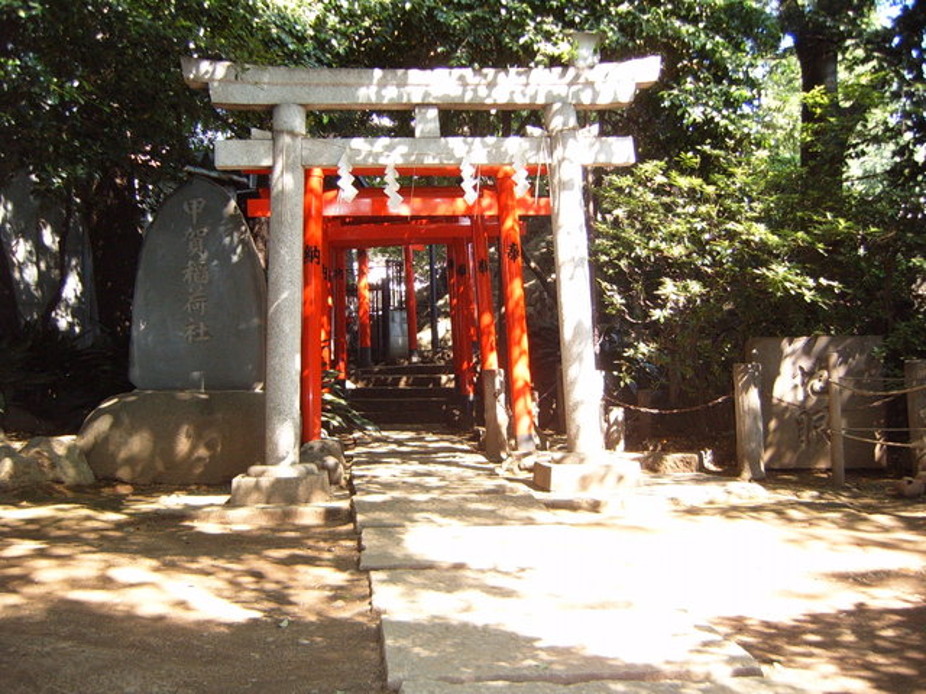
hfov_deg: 50.1
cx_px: 463
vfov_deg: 38.7
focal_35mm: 37
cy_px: 347
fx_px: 990
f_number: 2.9
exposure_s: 1/60
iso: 141
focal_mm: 6.2
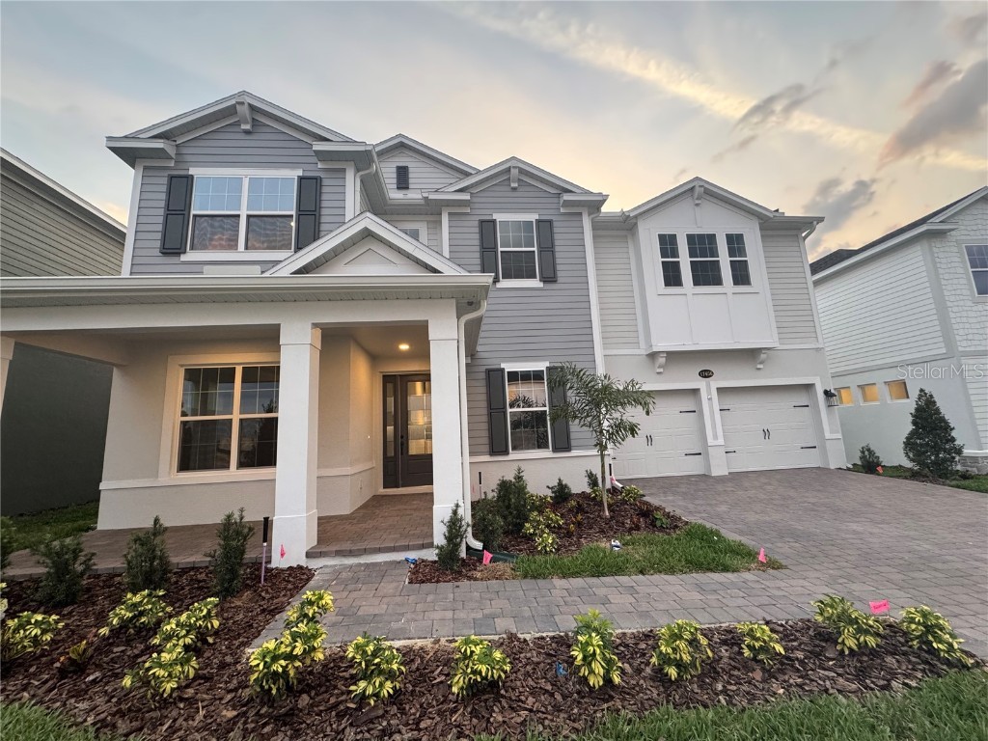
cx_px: 494
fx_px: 400
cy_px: 370
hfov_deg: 102.1
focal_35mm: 14
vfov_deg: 85.7
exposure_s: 1/120
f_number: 2.2
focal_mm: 2.22
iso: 250
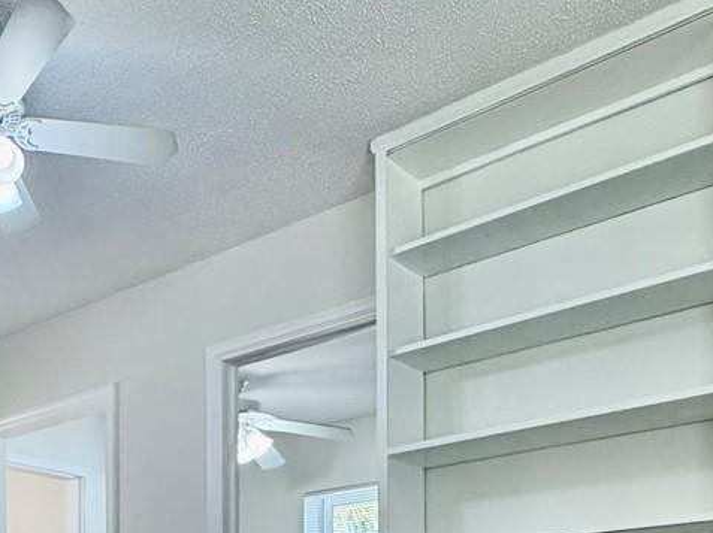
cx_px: 130
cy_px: 669
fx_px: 967
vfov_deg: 26.7
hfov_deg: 38.7
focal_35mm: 47
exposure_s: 1/120
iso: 100
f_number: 2.2
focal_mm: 2.22
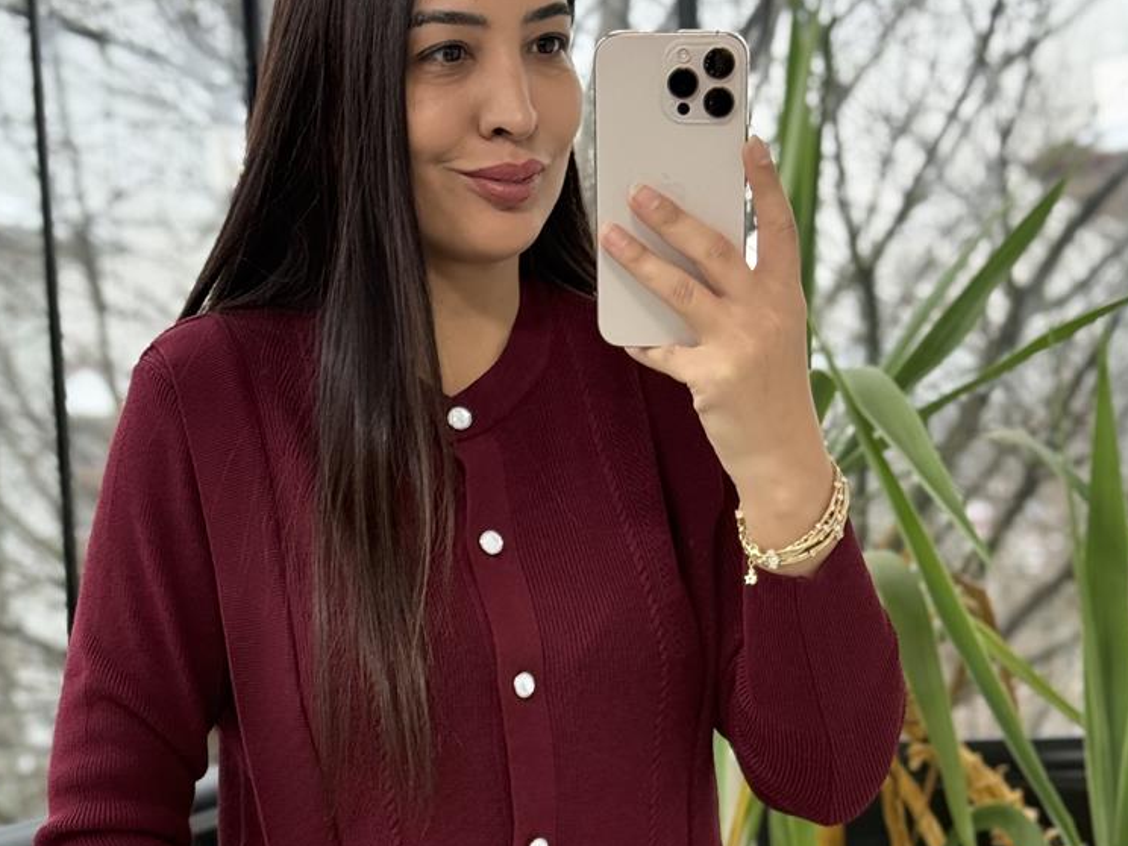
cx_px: 473
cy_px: 759
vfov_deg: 16.9
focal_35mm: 86
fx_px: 2802
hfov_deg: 22.7
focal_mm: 6.76
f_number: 1.78
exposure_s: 1/231
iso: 125
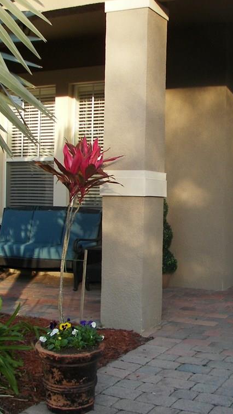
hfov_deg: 22.5
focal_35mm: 53
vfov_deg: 39.2
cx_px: 166
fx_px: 583
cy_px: 205
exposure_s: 1/125
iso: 50
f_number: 2.8
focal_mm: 6
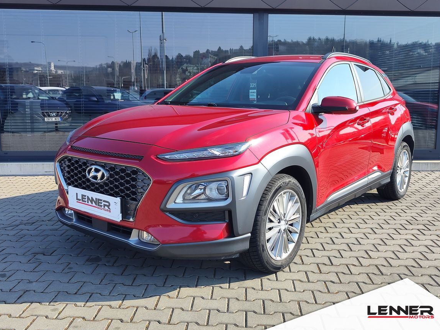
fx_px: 305
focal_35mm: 24
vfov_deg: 56.8
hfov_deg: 71.6
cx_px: 227
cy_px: 163
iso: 50
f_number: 1.69
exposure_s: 1/399
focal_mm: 7.01
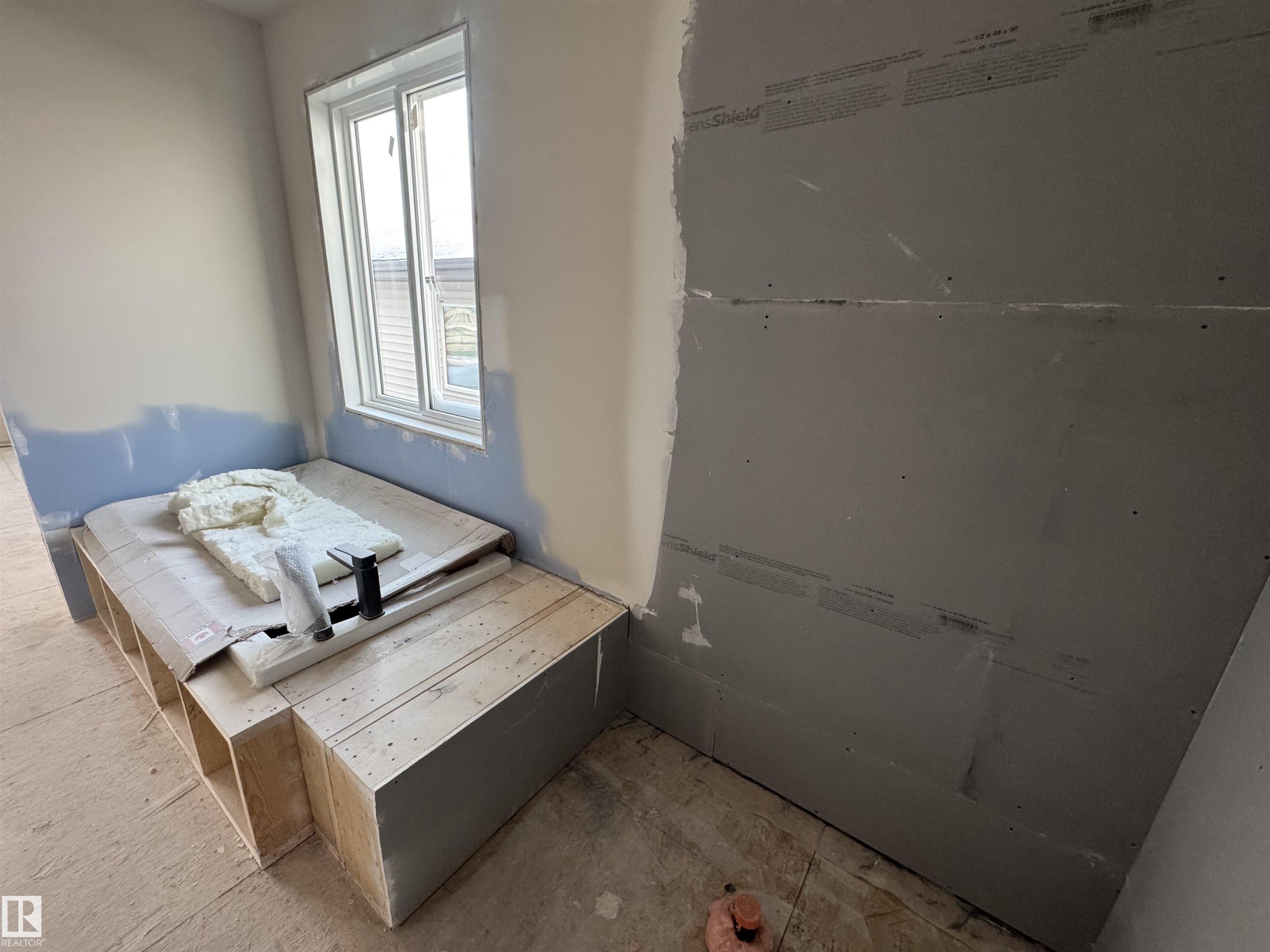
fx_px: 514
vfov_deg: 85.7
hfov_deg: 102.1
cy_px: 476
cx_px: 635
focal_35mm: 14
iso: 320
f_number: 2.2
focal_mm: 2.22
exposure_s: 1/60
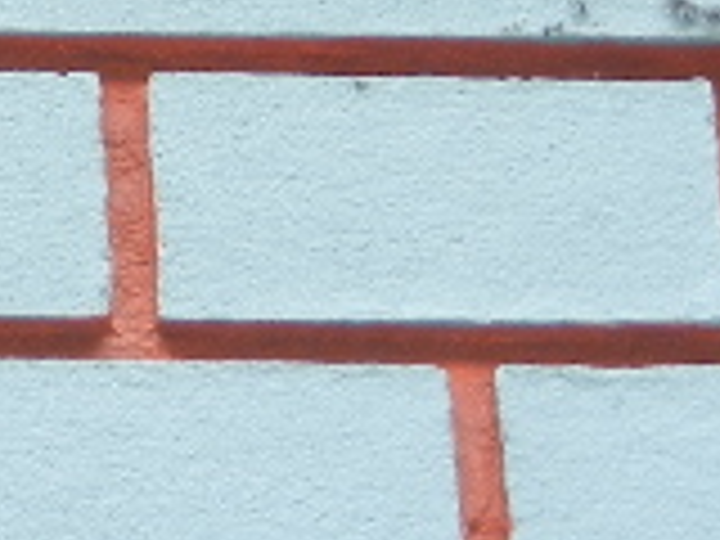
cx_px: -603
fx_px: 6240
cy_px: -693
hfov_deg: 6.5
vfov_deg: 4.8
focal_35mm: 300
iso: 160
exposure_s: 1/80
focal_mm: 10.9
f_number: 4.5
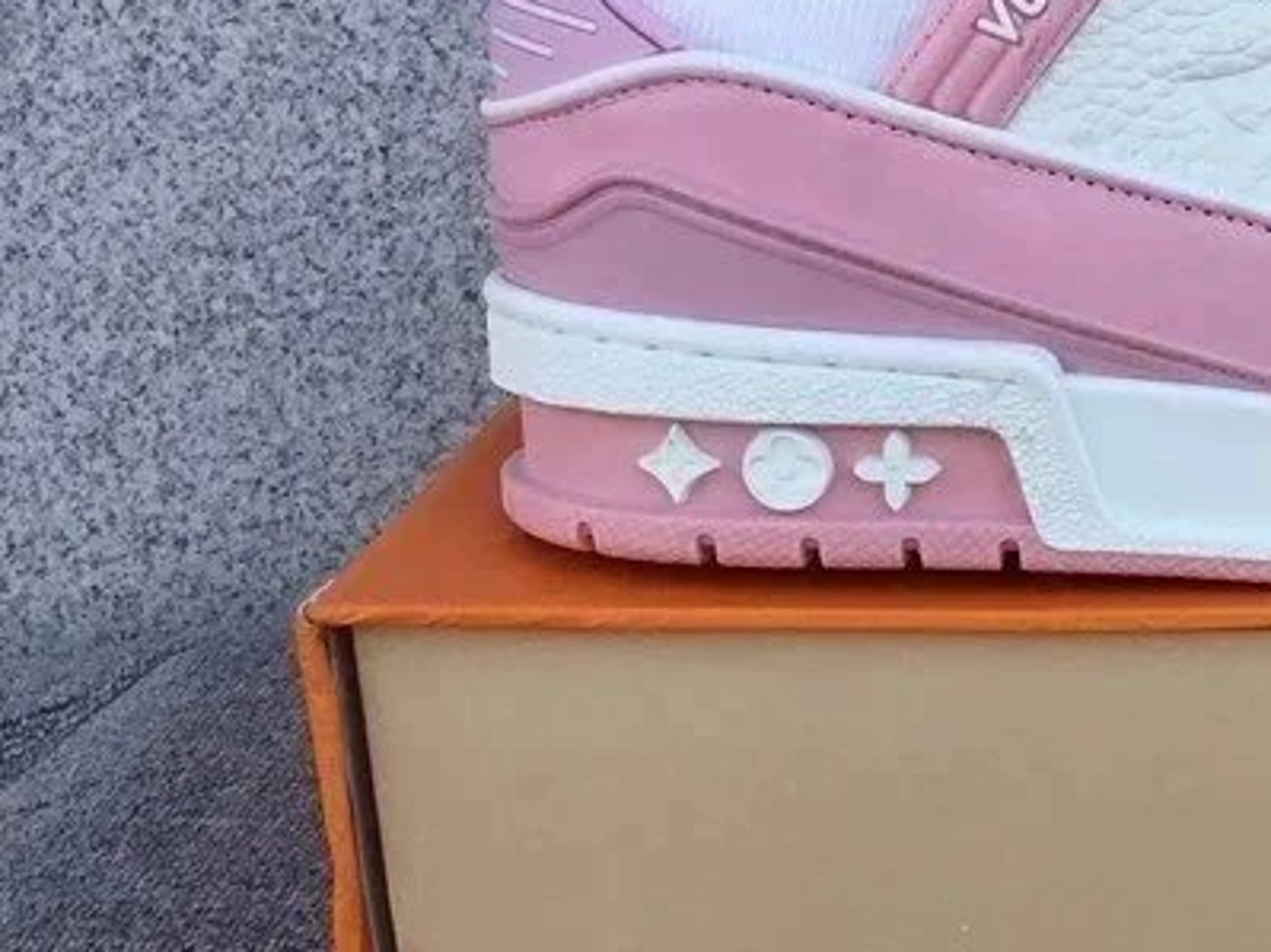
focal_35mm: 70
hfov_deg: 25.9
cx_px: 1363
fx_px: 2569
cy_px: 498
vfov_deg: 21.0
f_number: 2.4
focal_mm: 3.3
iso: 25
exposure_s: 1/367
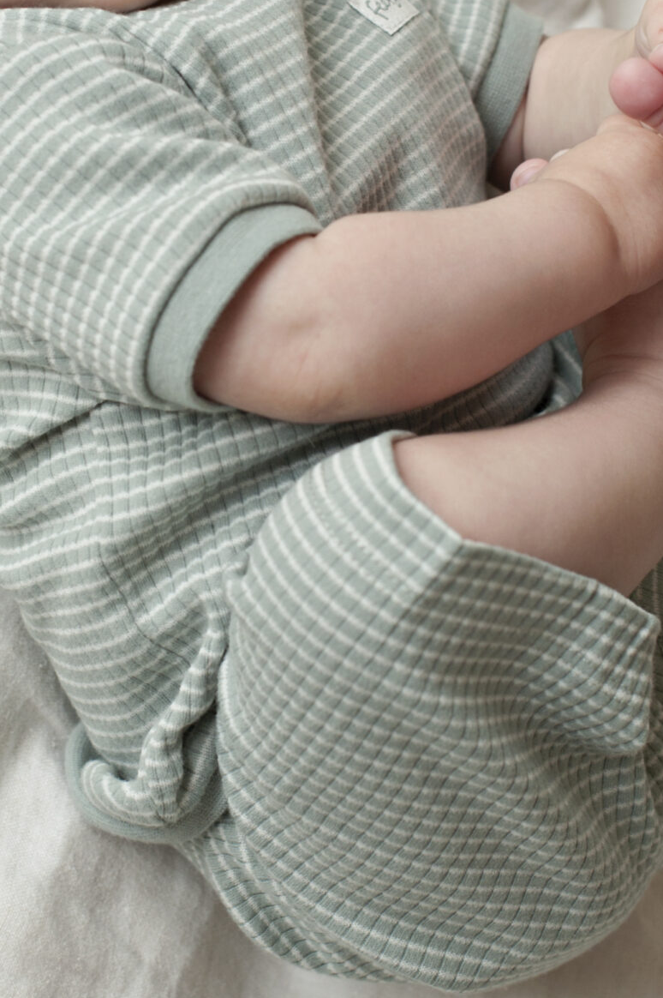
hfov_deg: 12.4
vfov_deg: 18.5
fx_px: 3044
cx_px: 250
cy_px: 266
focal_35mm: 110
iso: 640
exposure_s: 1/125
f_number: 5
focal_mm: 50
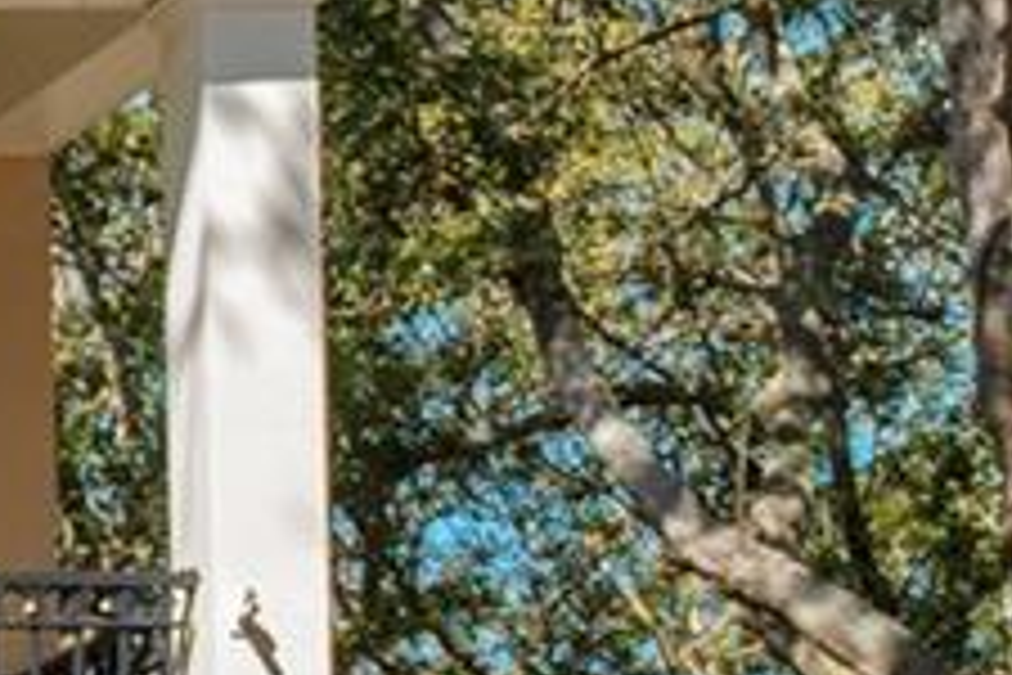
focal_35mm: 213
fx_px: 5987
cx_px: -2582
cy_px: 724
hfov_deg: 7.6
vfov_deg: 6.4
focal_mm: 30
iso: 100
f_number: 5.6
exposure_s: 1/320
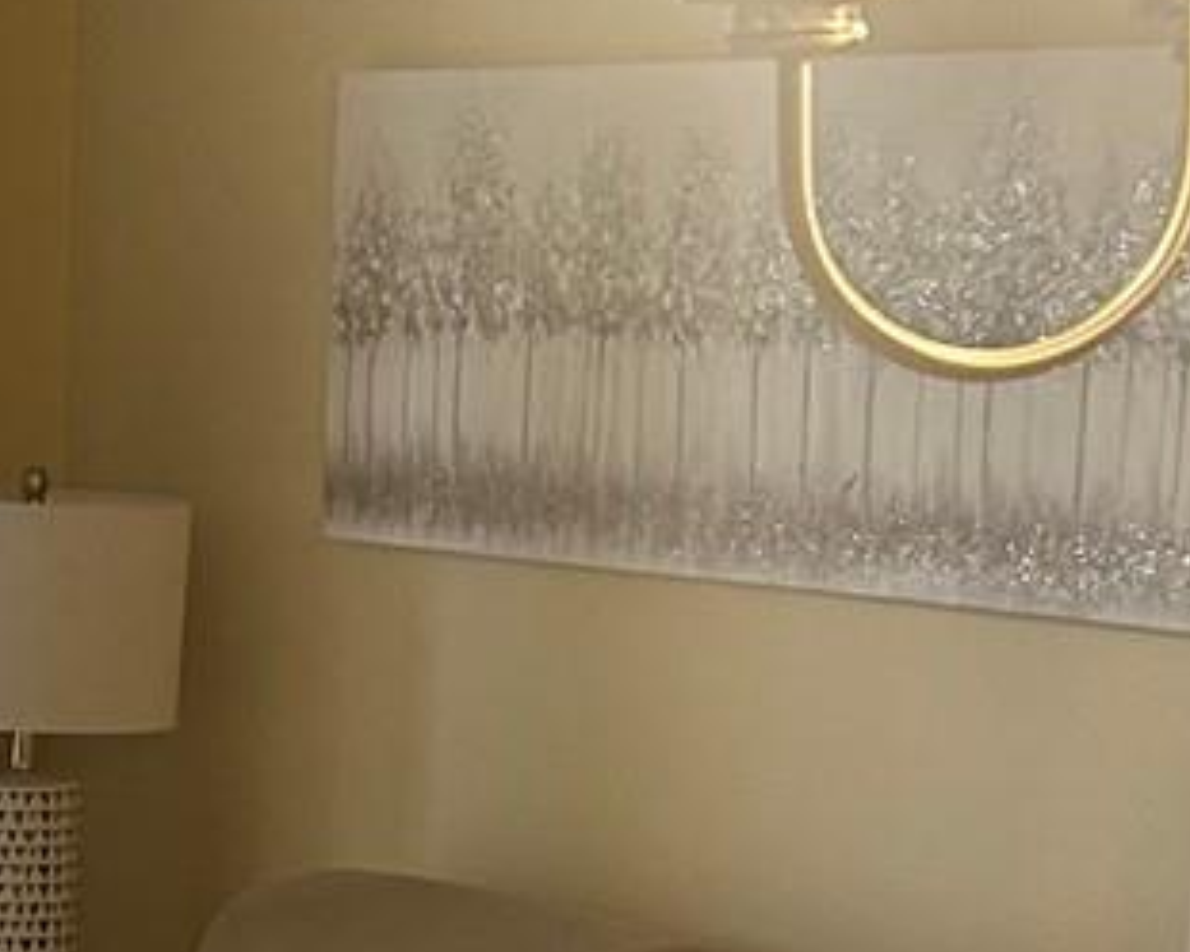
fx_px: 5883
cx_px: -432
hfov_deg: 11.2
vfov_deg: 9.0
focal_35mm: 167
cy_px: 1441
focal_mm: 5.7
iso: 100
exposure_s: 1/120
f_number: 1.5
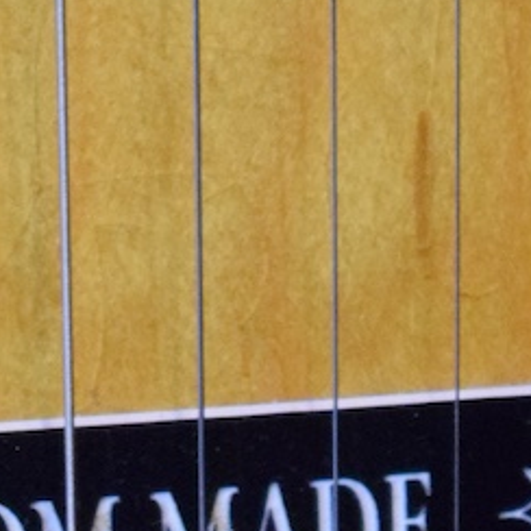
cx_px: 2
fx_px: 7491
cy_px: -207
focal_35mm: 432
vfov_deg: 4.0
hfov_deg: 4.1
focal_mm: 55
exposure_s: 1/60
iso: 5000
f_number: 5.6
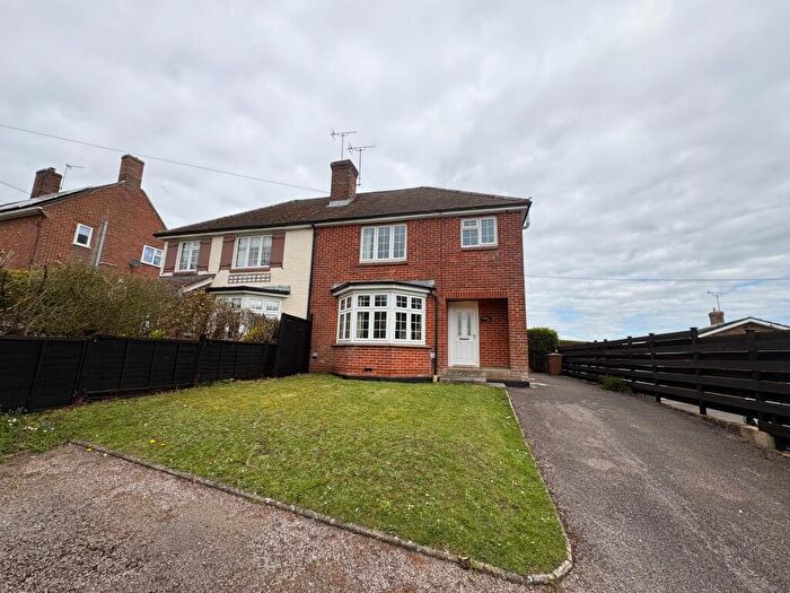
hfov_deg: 102.1
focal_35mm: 14
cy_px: 296
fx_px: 320
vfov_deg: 85.7
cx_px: 395
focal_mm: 2.22
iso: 50
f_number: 2.2
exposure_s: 1/1160
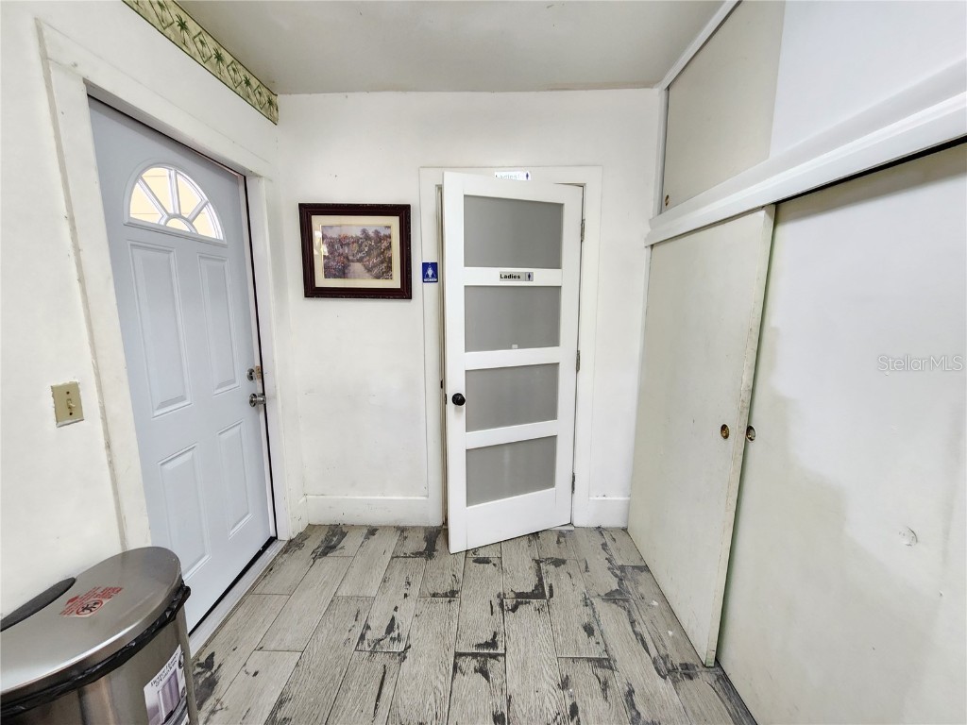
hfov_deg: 106.2
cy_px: 362
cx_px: 484
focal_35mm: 13
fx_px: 363
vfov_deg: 89.9
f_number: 2.2
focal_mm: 2.2
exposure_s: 1/40
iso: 320
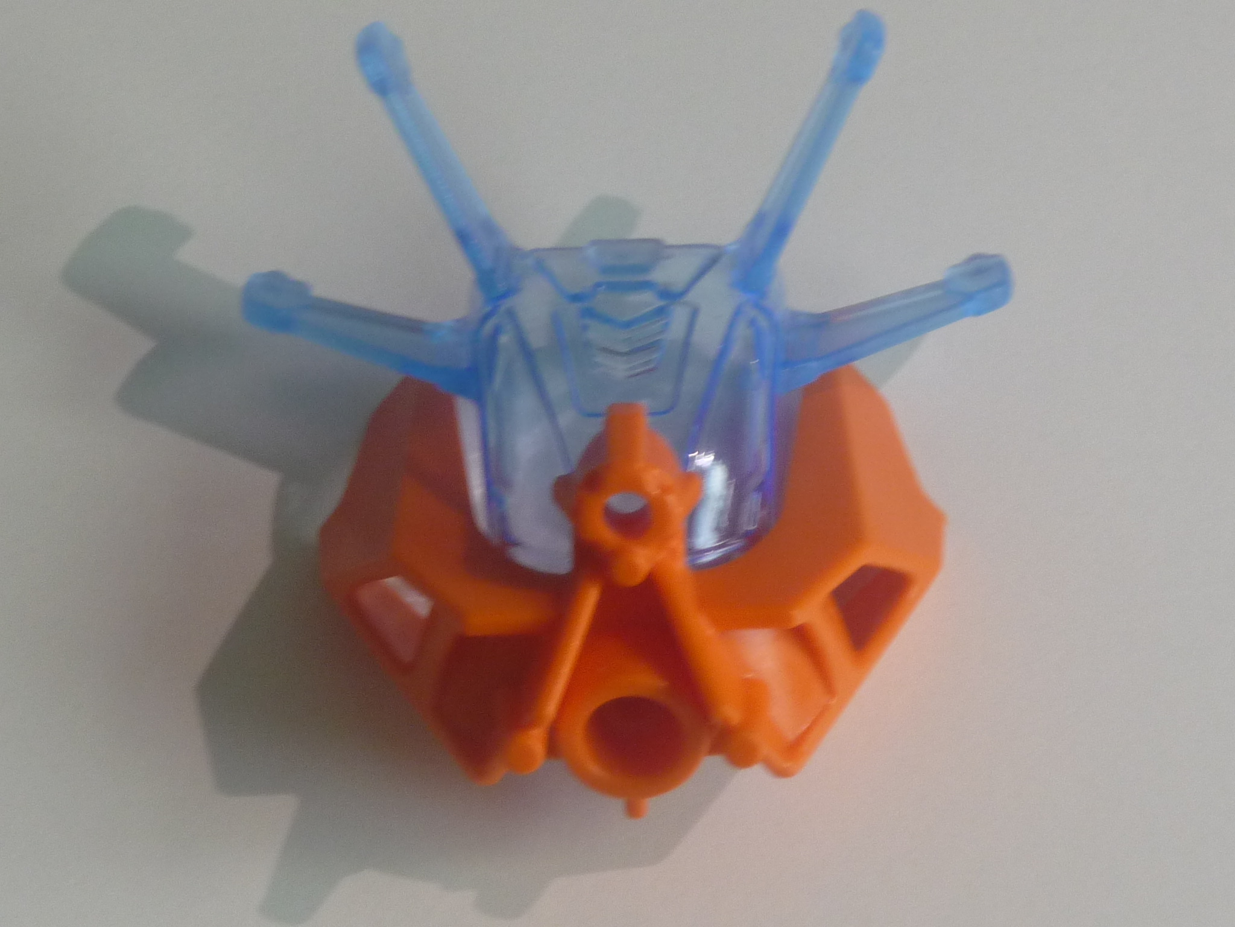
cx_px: 618
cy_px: 464
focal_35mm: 88
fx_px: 3140
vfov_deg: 16.8
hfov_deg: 22.3
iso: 160
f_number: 4.3
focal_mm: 9.3
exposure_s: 1/40
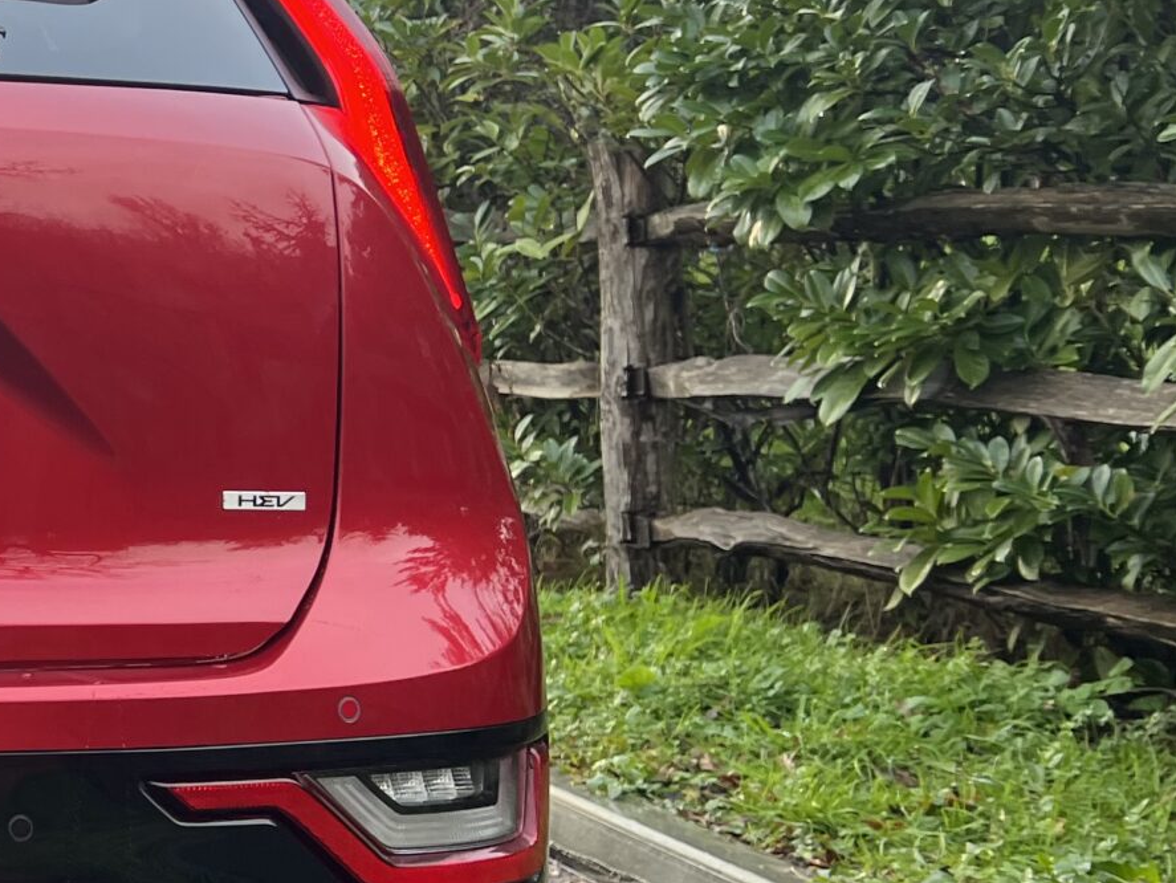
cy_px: 461
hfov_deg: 22.6
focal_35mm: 75
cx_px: -441
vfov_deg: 19.7
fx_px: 2549
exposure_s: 1/183
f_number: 1.5
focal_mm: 5.7
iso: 40
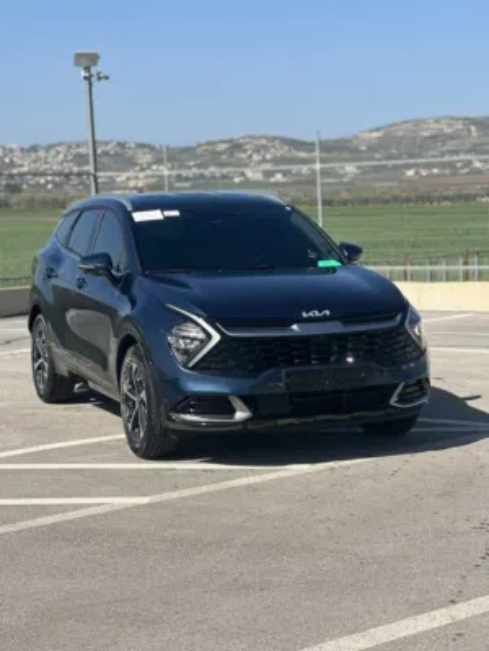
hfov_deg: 19.1
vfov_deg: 25.3
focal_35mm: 77
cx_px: 244
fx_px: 1450
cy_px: 326
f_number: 2.8
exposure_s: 1/809
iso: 32
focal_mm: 9
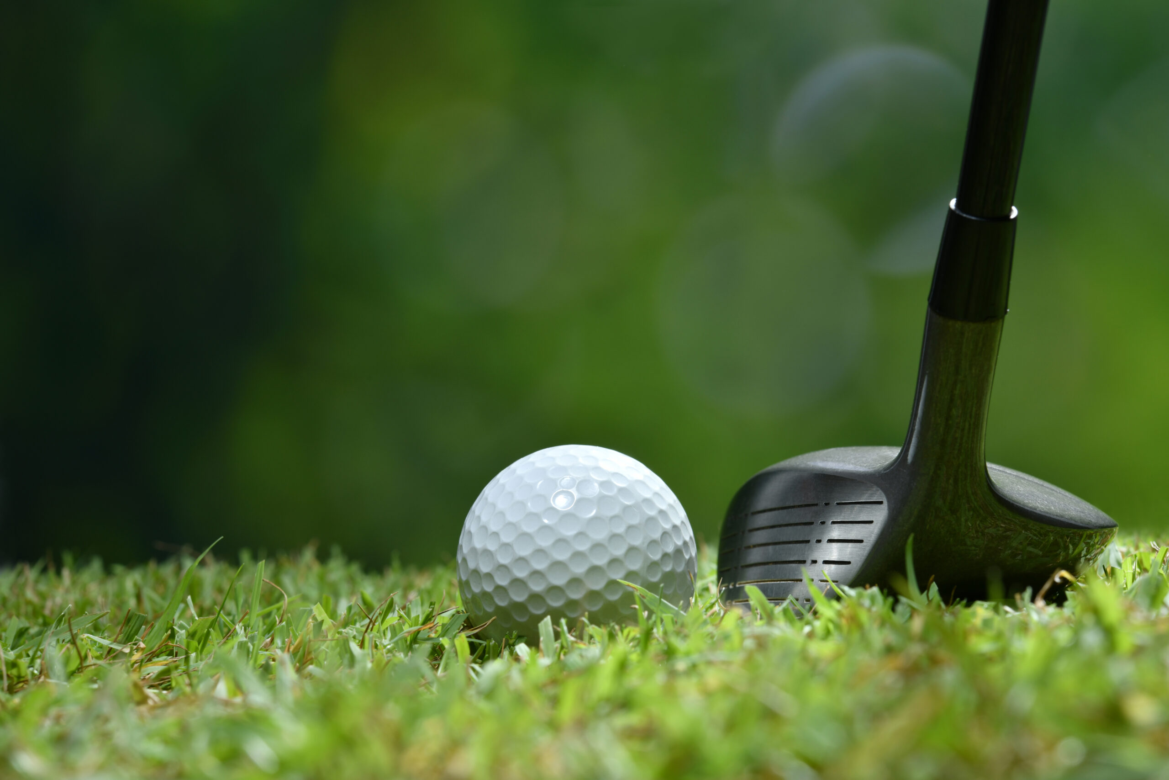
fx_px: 1948
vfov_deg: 22.6
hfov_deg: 33.4
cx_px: 584
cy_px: 390
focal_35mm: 60
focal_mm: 60
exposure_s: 1/125
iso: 100
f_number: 16
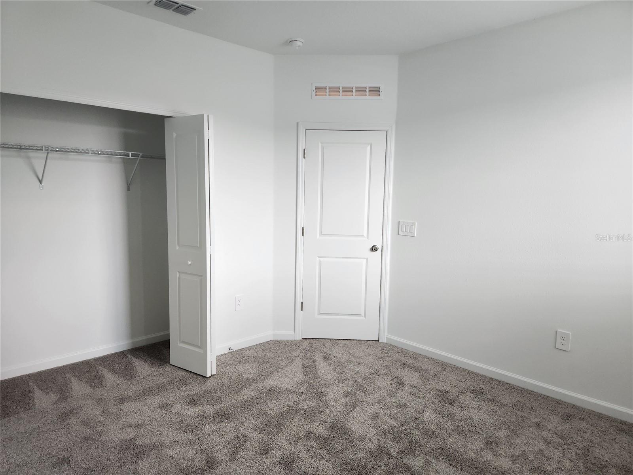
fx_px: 421
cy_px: 238
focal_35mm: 23
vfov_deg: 58.9
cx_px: 316
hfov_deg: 73.9
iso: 160
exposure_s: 1/180
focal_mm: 5.4
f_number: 1.8
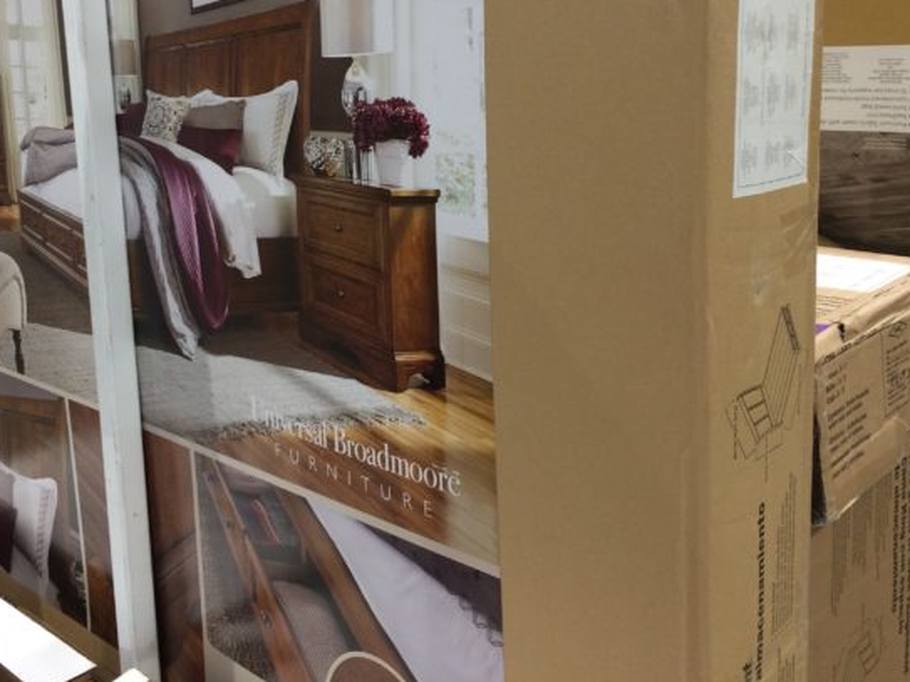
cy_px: 203
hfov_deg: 45.7
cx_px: 411
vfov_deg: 34.6
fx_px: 1078
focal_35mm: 41
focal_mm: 4.15
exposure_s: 1/30
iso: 100
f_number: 2.2
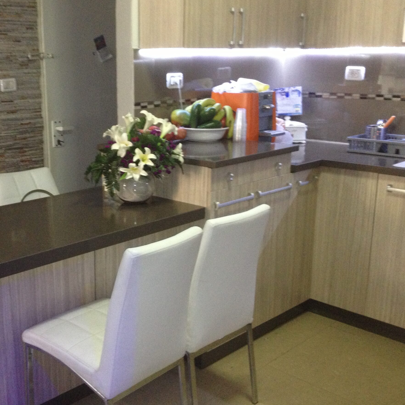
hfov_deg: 37.1
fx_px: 596
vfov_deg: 37.6
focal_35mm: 45
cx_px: 132
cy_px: 205
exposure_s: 1/20
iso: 250
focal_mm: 4.28
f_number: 2.4
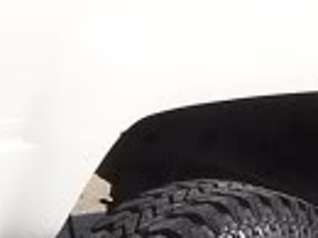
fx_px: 1926
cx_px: 218
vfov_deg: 7.0
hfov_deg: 9.4
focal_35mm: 210
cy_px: 162
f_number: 5.6
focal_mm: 5.6
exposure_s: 1/500
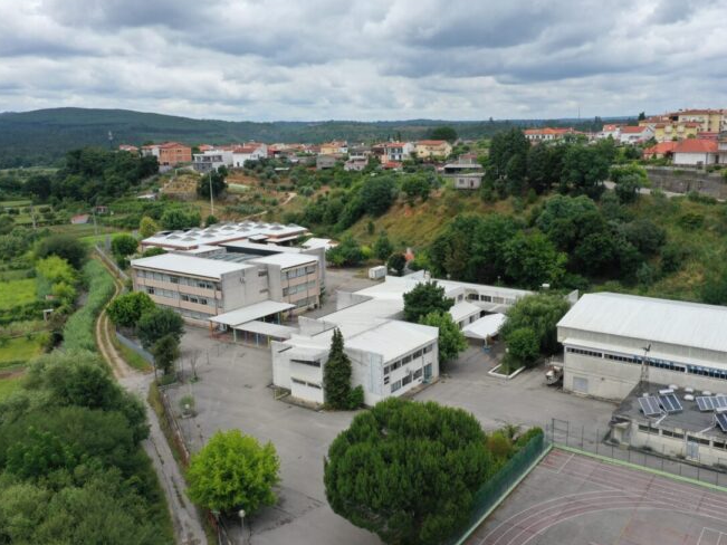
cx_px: 413
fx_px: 651
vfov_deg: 45.4
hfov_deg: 58.1
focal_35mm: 31
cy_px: 270
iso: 100
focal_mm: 10.26
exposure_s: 1/500
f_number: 5.6
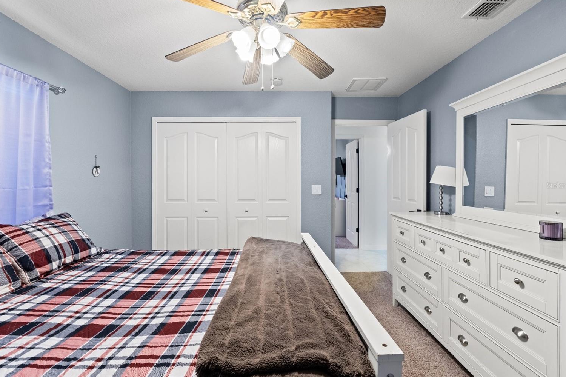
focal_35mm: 16
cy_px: 185
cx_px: 278
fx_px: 251
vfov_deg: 73.7
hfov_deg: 96.7
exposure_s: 1/6
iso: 400
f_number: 7.1
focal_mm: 10
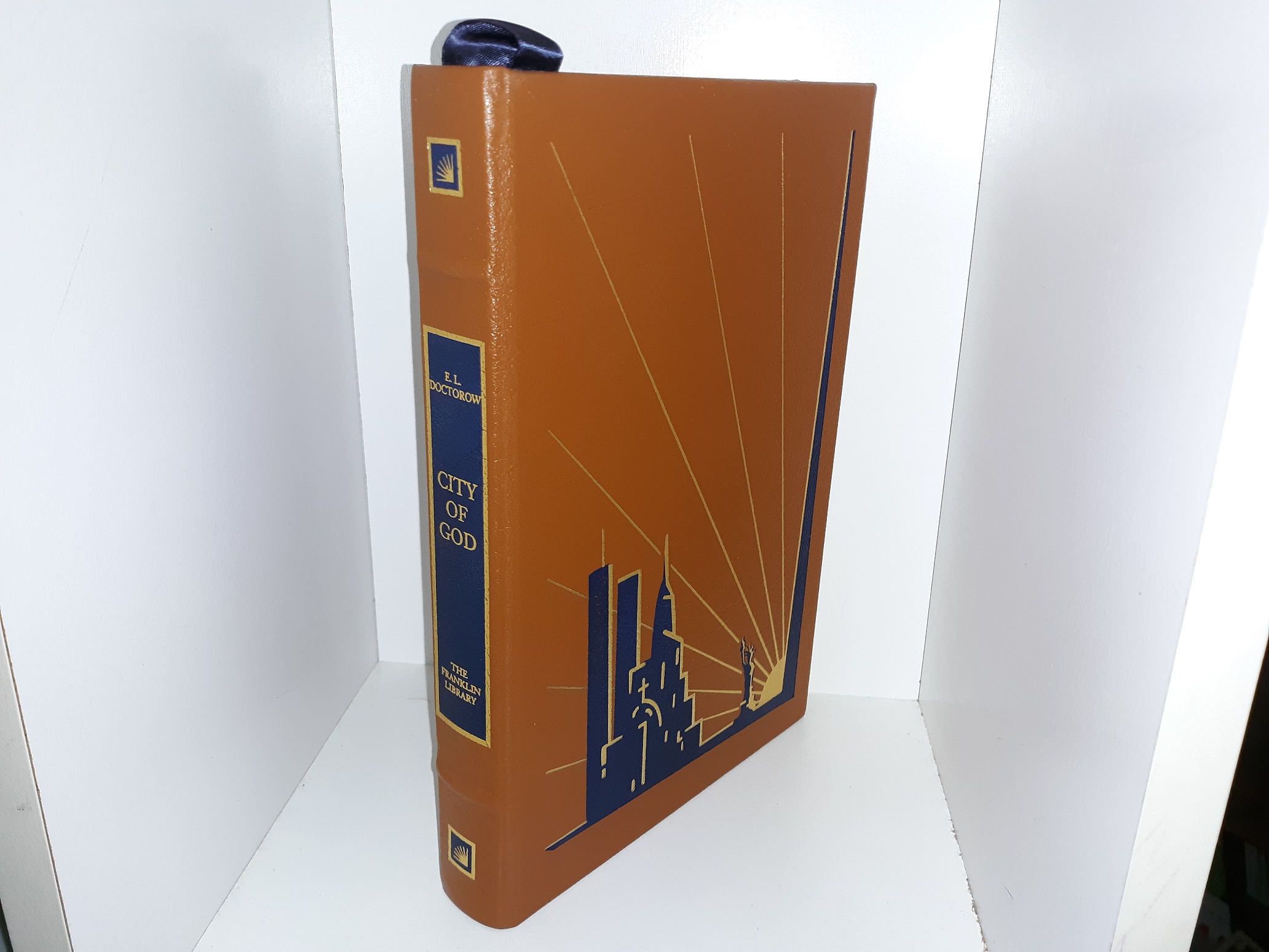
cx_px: 634
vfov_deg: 49.7
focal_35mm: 28
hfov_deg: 63.4
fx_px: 1026
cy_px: 476
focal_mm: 3.7
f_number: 1.7
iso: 80
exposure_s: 1/120
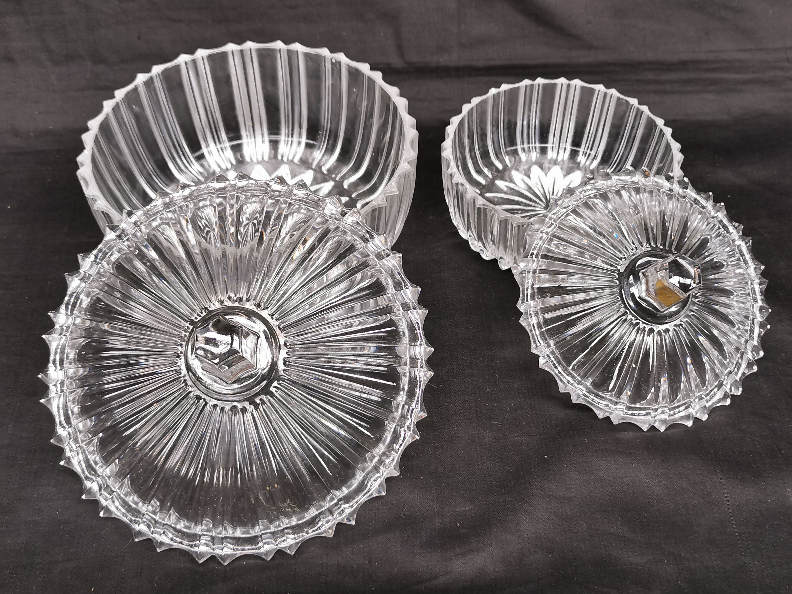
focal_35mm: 39
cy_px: 297
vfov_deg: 36.8
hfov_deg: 47.9
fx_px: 892
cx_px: 396
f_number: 1.8
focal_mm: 5.58
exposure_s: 1/50
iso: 100
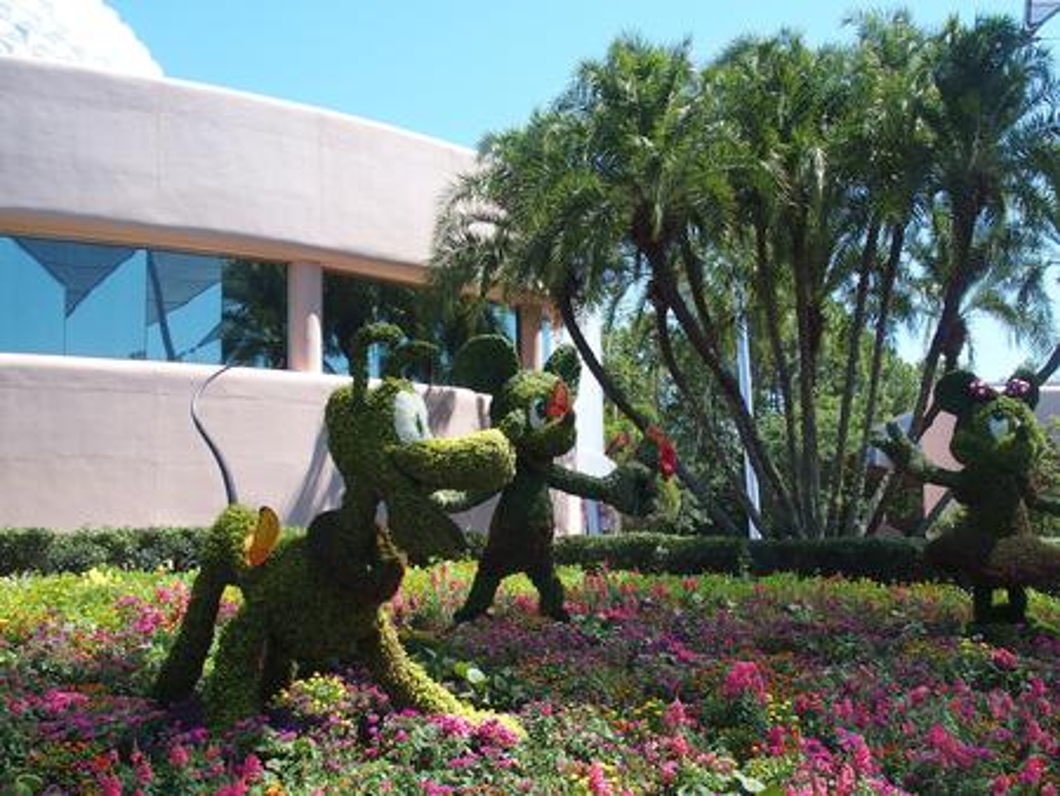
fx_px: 1164
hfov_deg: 49.0
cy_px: 398
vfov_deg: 37.8
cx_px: 530
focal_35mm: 38
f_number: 3.5
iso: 100
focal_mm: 8.1
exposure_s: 1/500
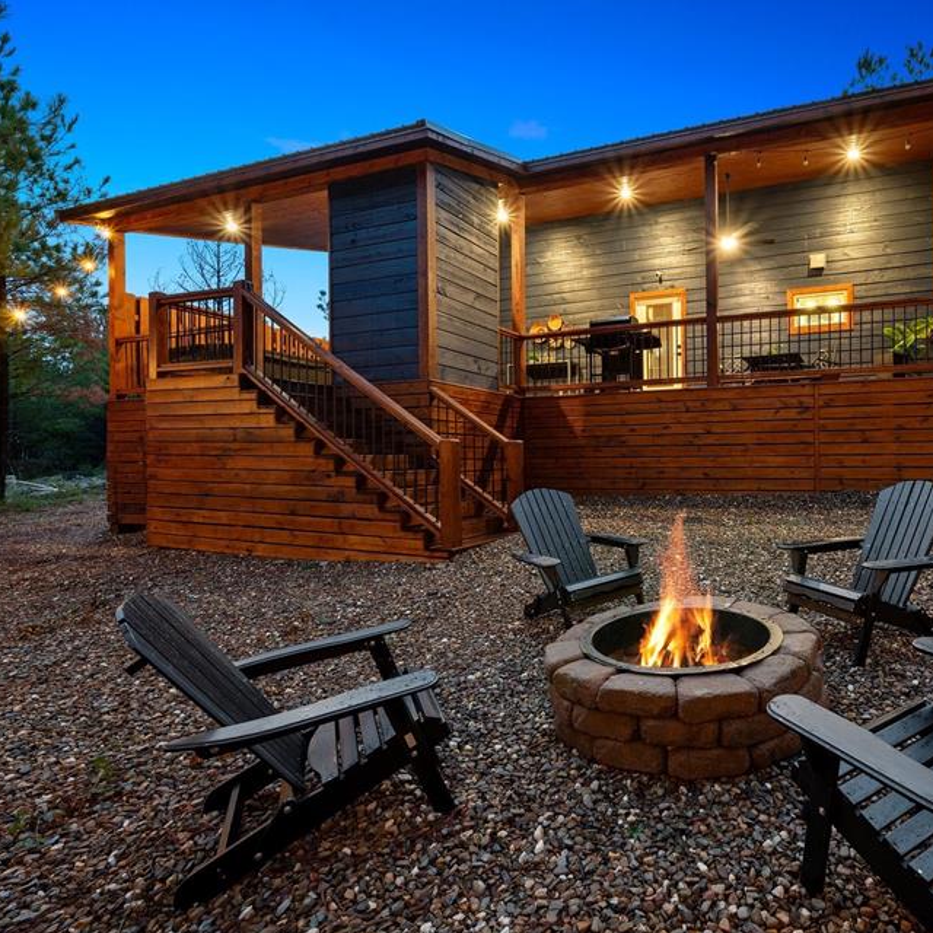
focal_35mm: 19
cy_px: 461
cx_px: 636
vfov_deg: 77.7
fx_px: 579
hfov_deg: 74.8
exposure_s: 2
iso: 200
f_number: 10
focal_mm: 14
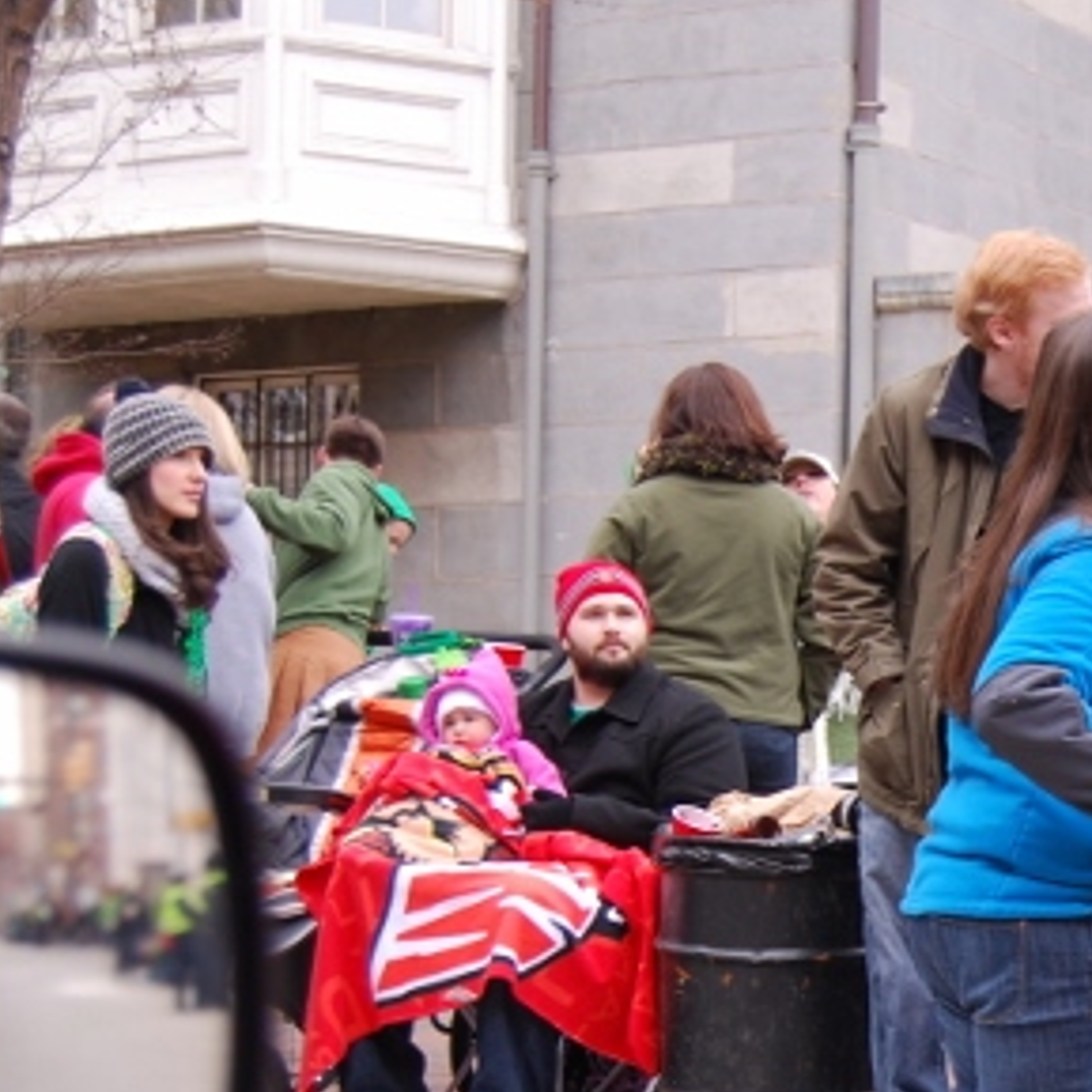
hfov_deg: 18.3
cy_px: 918
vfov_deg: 18.7
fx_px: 3284
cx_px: 1160
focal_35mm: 92
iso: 200
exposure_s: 1/100
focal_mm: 26
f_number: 4.5
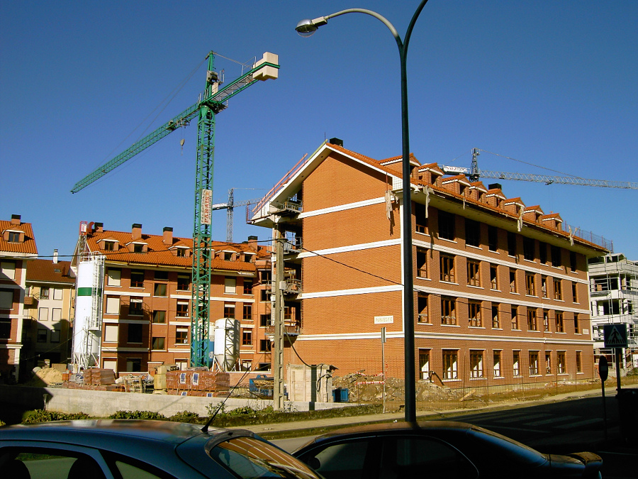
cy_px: 240
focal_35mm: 35
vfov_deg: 40.7
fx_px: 645
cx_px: 319
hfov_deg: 52.6
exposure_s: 1/800
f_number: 6.7
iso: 100
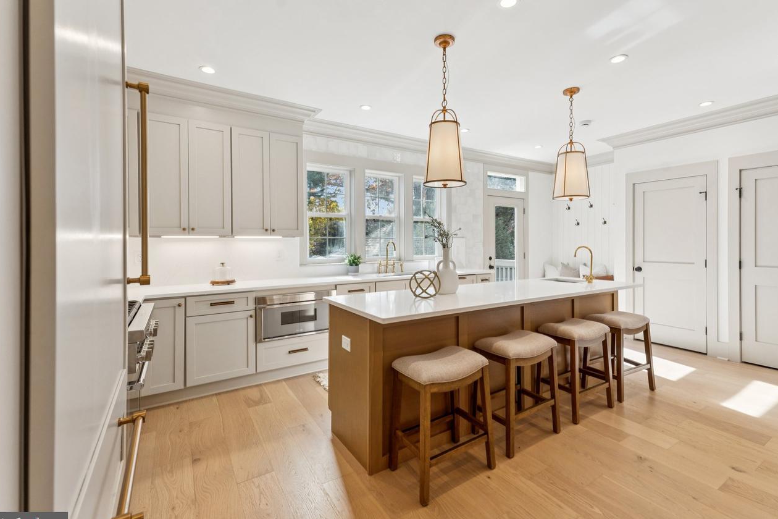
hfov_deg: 94.2
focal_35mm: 17
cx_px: 416
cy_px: 247
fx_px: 361
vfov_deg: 71.4
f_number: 8
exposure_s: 1/50
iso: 200
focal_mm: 14.6
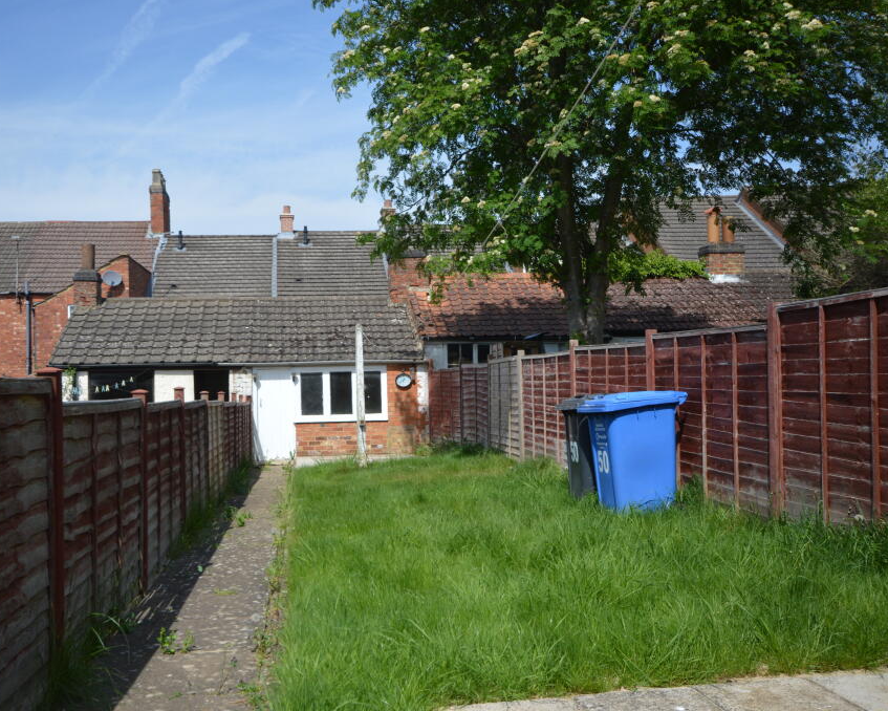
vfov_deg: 43.4
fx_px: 894
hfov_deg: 52.6
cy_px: 355
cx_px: 370
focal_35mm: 34
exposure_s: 1/200
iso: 100
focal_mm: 20
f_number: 7.1
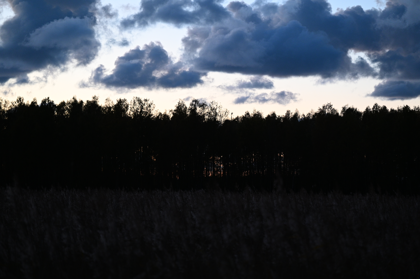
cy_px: 140
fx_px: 1399
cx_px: 210
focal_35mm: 120
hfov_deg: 17.1
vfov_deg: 11.4
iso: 2000
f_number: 4
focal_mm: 120
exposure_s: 1/100
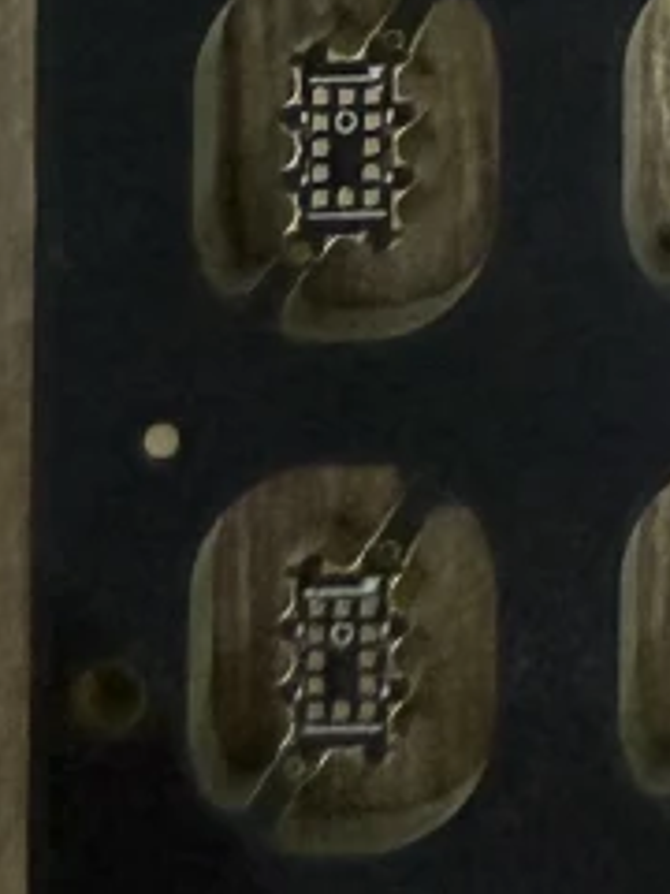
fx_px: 3716
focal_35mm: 144
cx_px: 1850
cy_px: -1252
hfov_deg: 8.8
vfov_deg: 11.4
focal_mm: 2.22
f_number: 2.2
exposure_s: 1/50
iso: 320
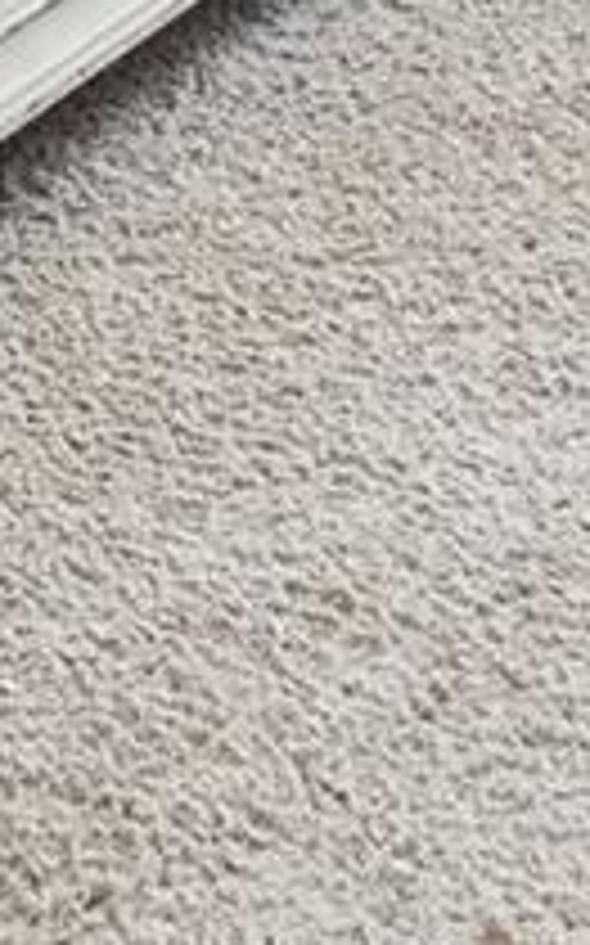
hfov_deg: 8.1
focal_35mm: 159
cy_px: -1474
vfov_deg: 10.8
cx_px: 748
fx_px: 4096
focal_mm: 16
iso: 200
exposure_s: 1/1.25
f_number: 9
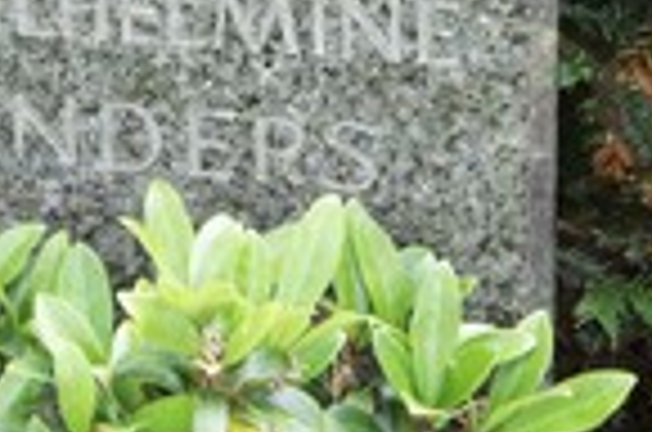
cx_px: 166
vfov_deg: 7.3
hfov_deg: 11.1
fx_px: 3354
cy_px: -76
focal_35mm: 186
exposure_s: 1/250
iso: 1250
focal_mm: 39
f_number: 4.5
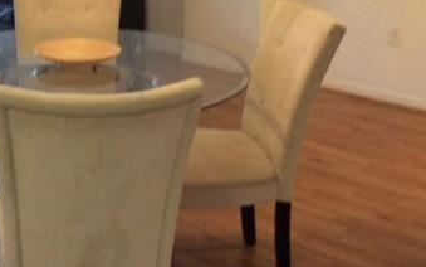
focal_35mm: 64
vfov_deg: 19.7
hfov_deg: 31.4
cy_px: -4
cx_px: 106
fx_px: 743
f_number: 2.4
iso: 250
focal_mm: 3.3
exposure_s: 1/24
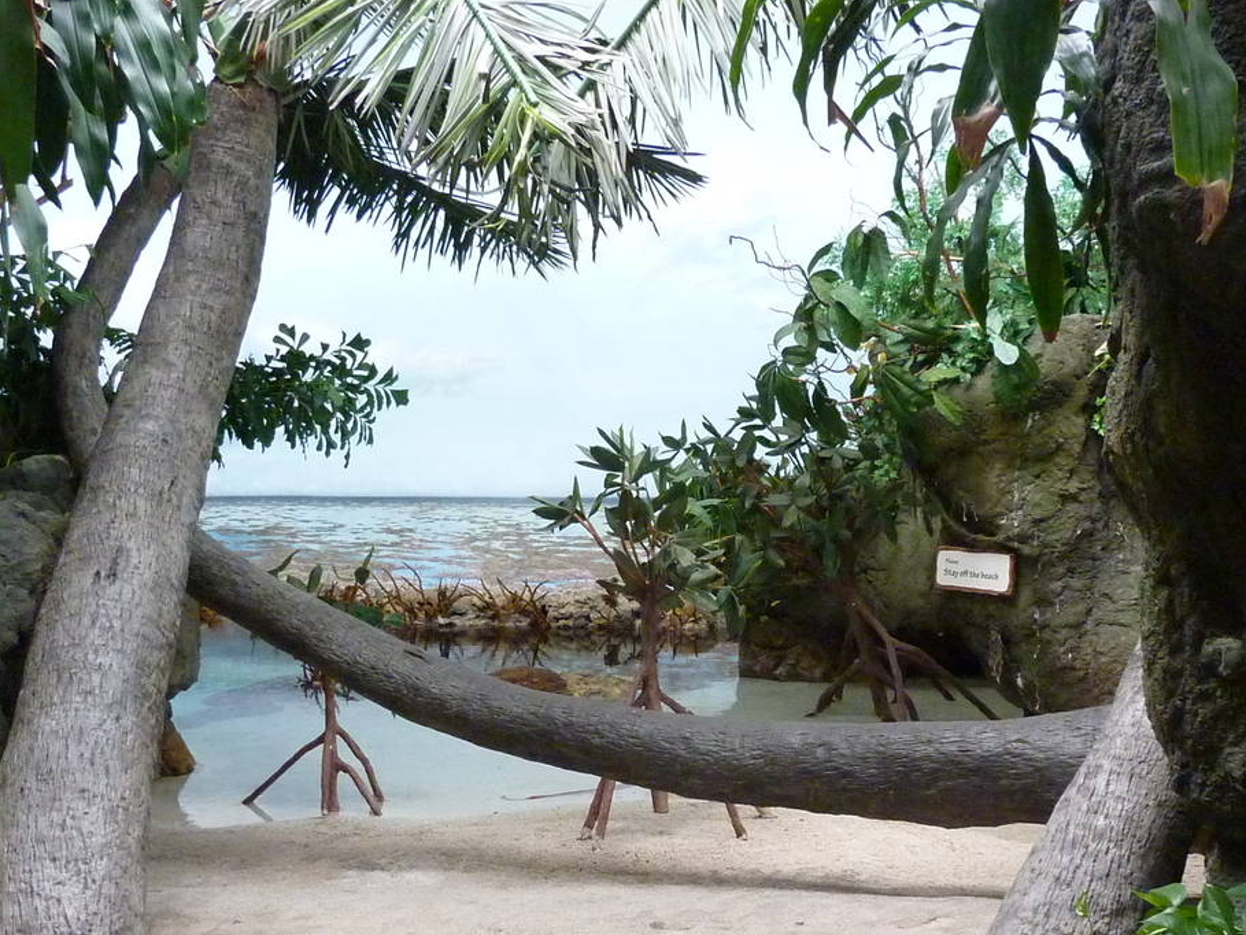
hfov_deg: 42.9
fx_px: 1584
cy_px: 664
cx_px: 657
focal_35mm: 44
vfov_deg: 32.4
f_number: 3.3
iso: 400
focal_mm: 4.1
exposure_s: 1/30
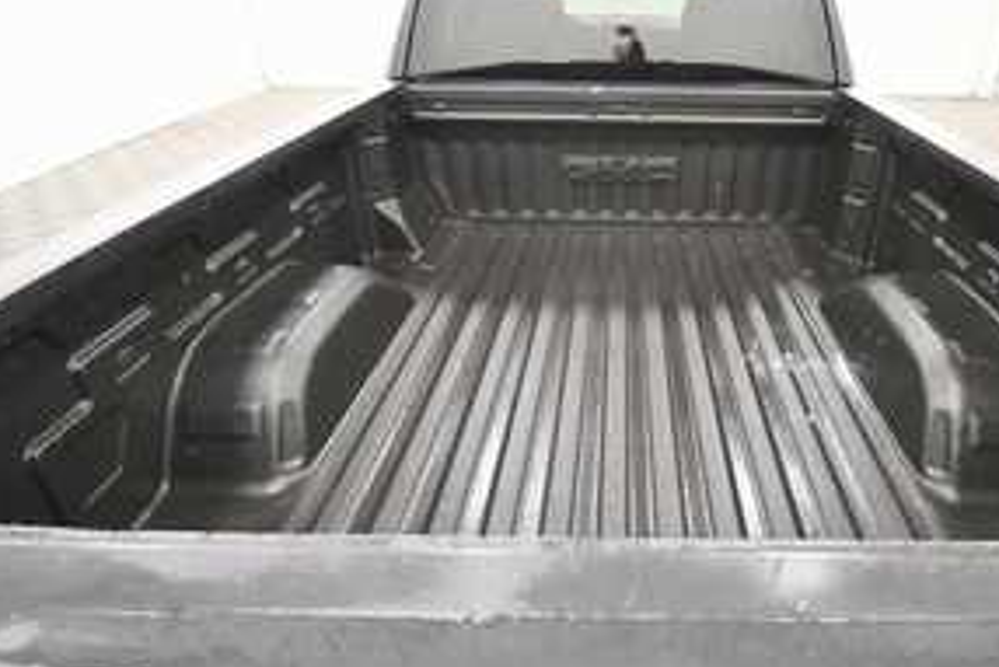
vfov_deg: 58.9
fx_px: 583
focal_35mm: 21
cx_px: 625
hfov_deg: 79.7
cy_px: 257
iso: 3200
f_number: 4.5
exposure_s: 1/125
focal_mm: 10
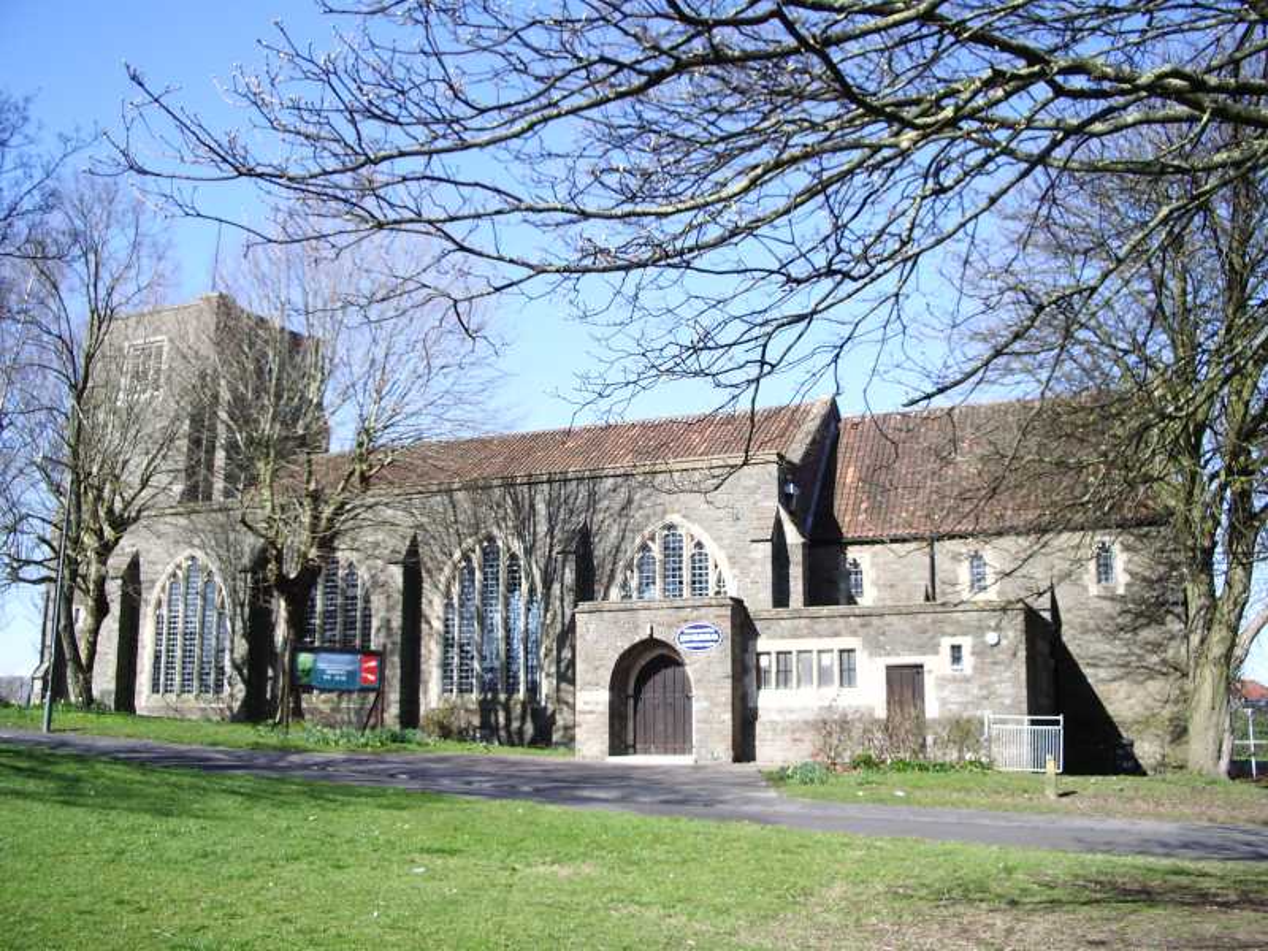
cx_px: 634
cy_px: 476
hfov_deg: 52.6
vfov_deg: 40.7
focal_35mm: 35
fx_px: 1282
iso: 50
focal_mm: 5.8
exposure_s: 1/200
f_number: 4.3
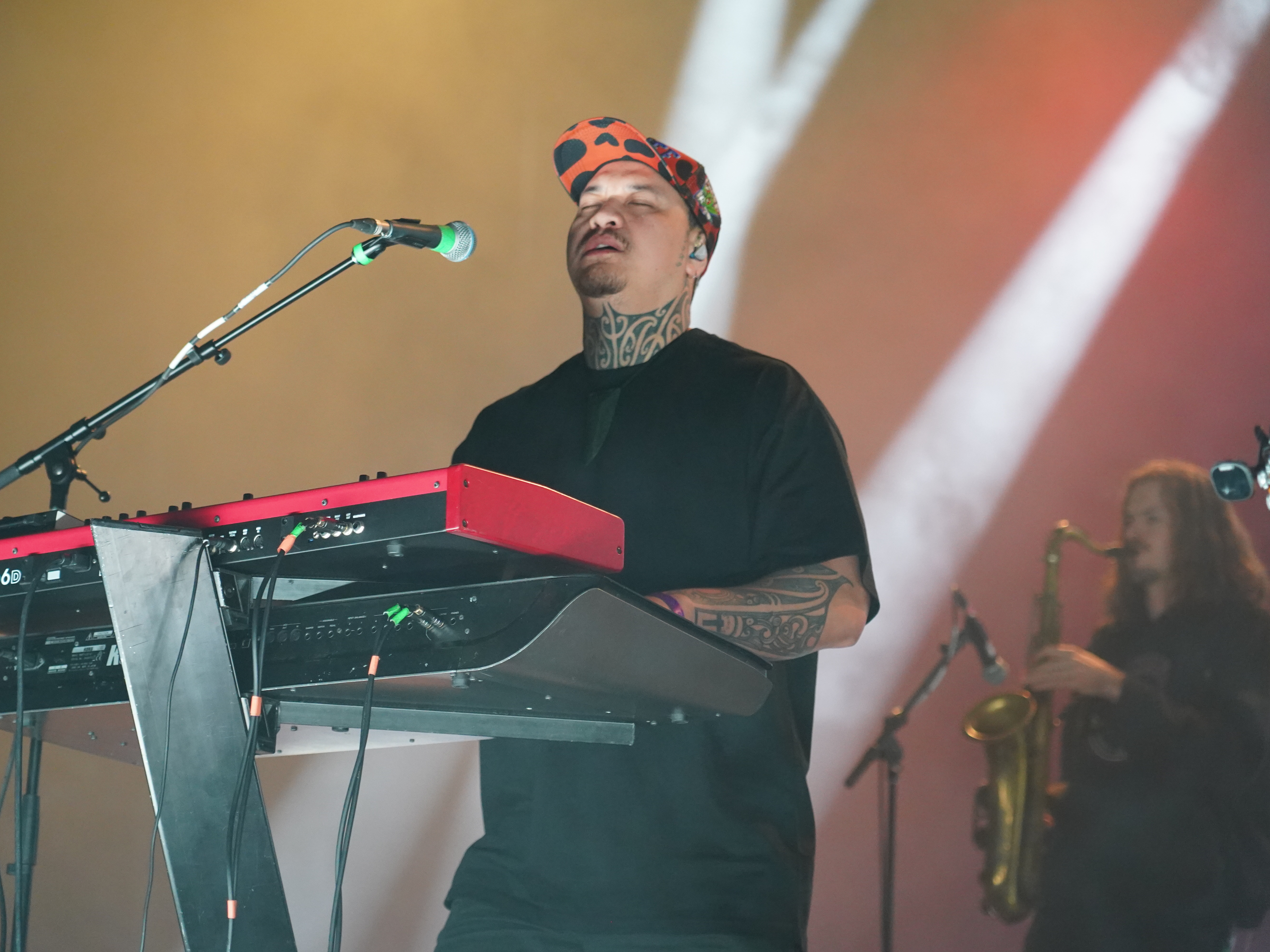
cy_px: 475
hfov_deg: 17.3
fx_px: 4183
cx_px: 568
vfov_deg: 13.0
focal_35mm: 114
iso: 6400
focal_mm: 105
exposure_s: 1/160
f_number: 4
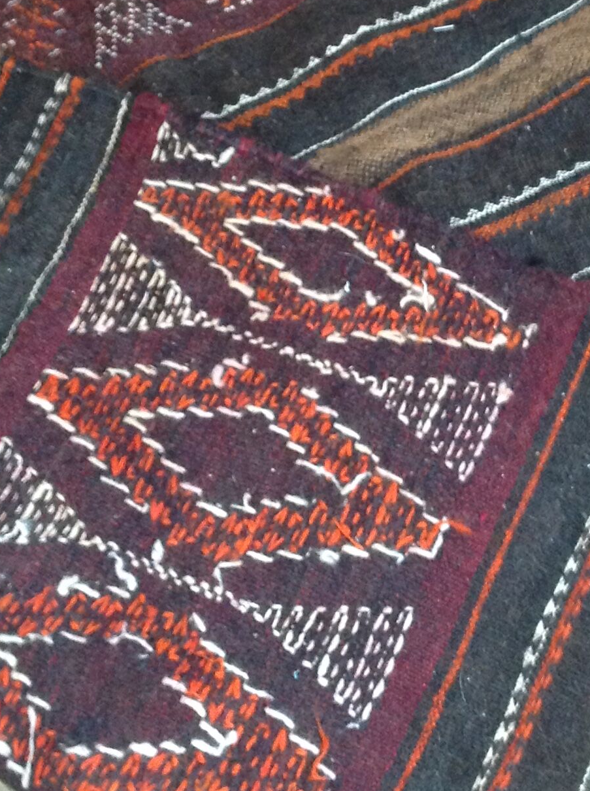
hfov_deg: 19.3
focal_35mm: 75
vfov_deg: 26.0
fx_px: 1710
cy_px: 357
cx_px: 498
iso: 320
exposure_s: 1/15
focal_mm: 4.28
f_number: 2.4
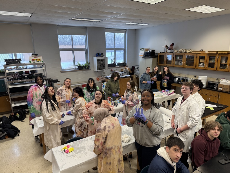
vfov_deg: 56.8
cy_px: 86
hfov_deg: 71.6
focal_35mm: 24
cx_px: 115
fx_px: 159
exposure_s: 1/60
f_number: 1.78
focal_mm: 6.76
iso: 100
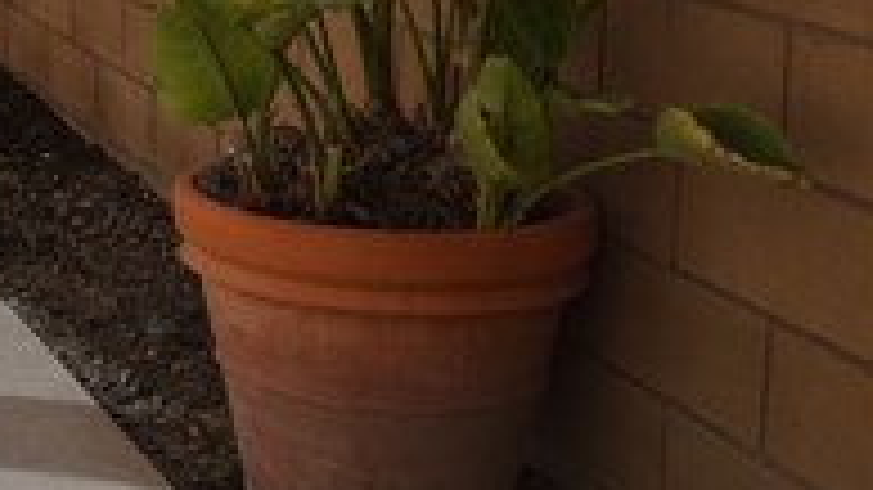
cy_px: -92
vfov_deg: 14.1
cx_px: -562
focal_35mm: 83
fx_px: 1921
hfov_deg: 20.4
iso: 100
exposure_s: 1/250
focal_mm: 16
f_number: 8
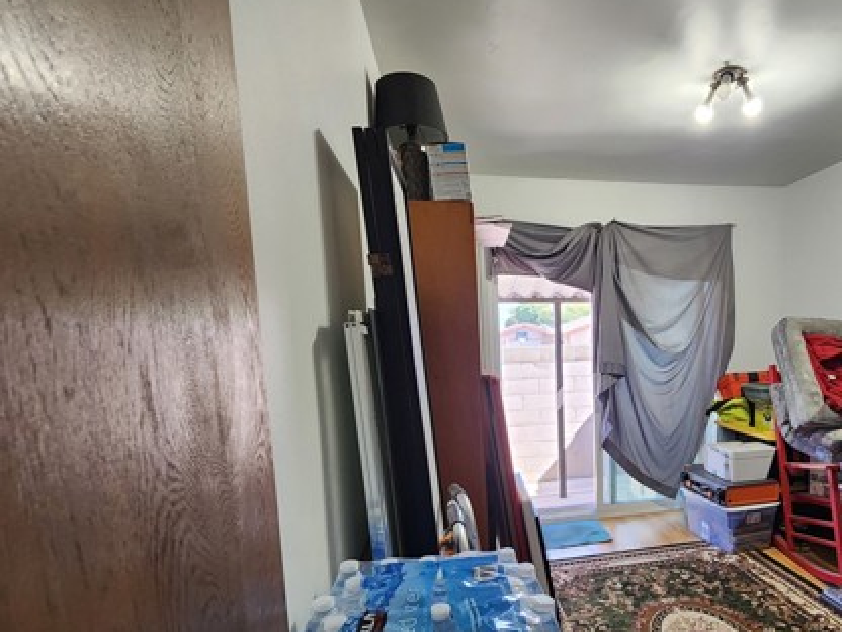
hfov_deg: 78.2
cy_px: 395
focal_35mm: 20
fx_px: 486
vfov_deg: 65.0
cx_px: 583
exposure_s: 1/60
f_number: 2.2
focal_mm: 2.2
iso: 250
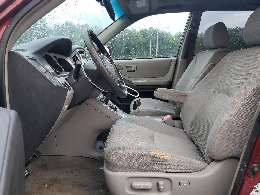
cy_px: 98
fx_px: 195
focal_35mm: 26
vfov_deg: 53.1
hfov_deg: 67.3
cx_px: 130
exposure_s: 1/60.2
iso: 65
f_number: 1.5
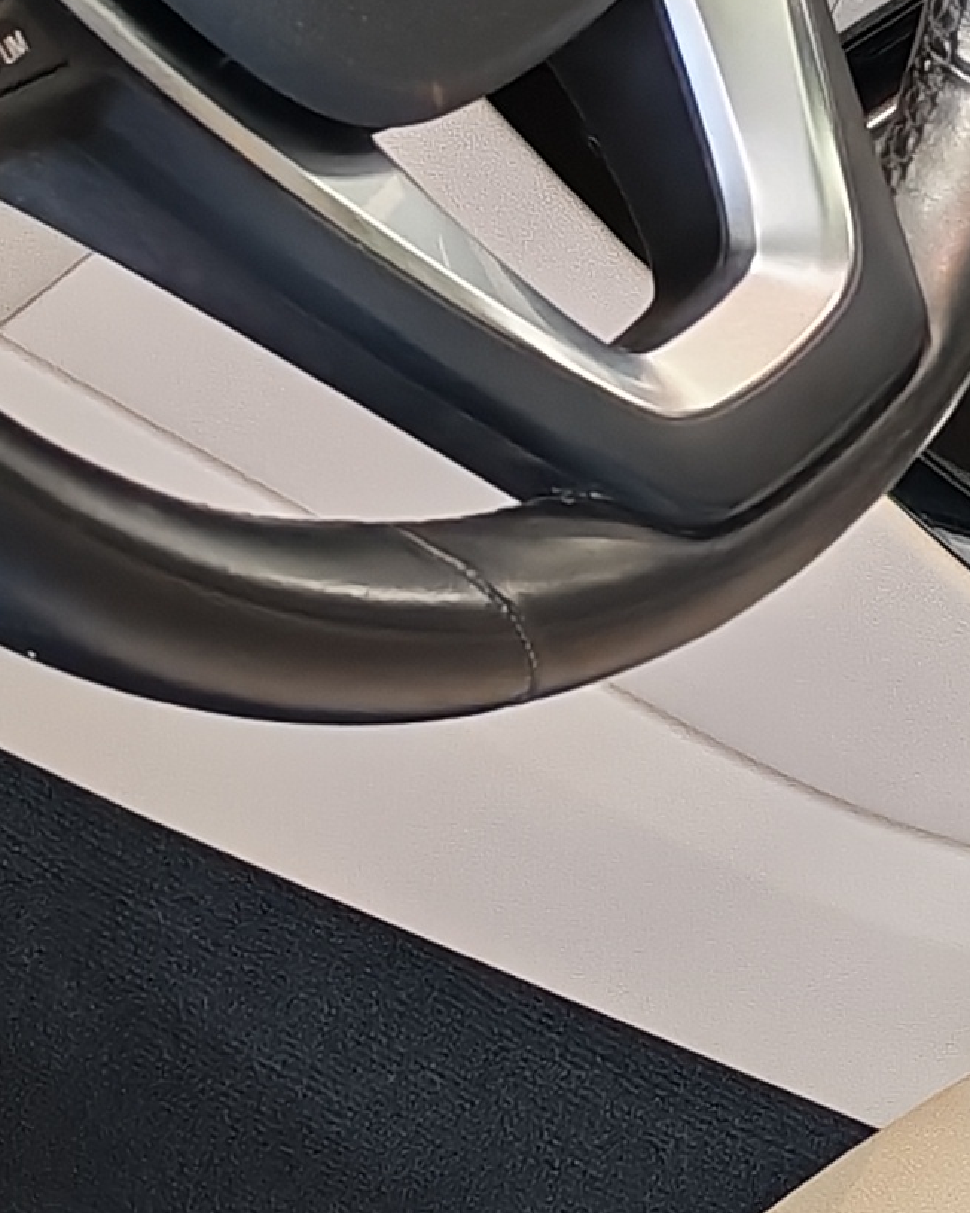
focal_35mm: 152
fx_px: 5455
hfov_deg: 10.1
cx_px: 760
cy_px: 150
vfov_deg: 12.6
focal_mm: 6.12
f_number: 1.9
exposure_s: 1/100
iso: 1040
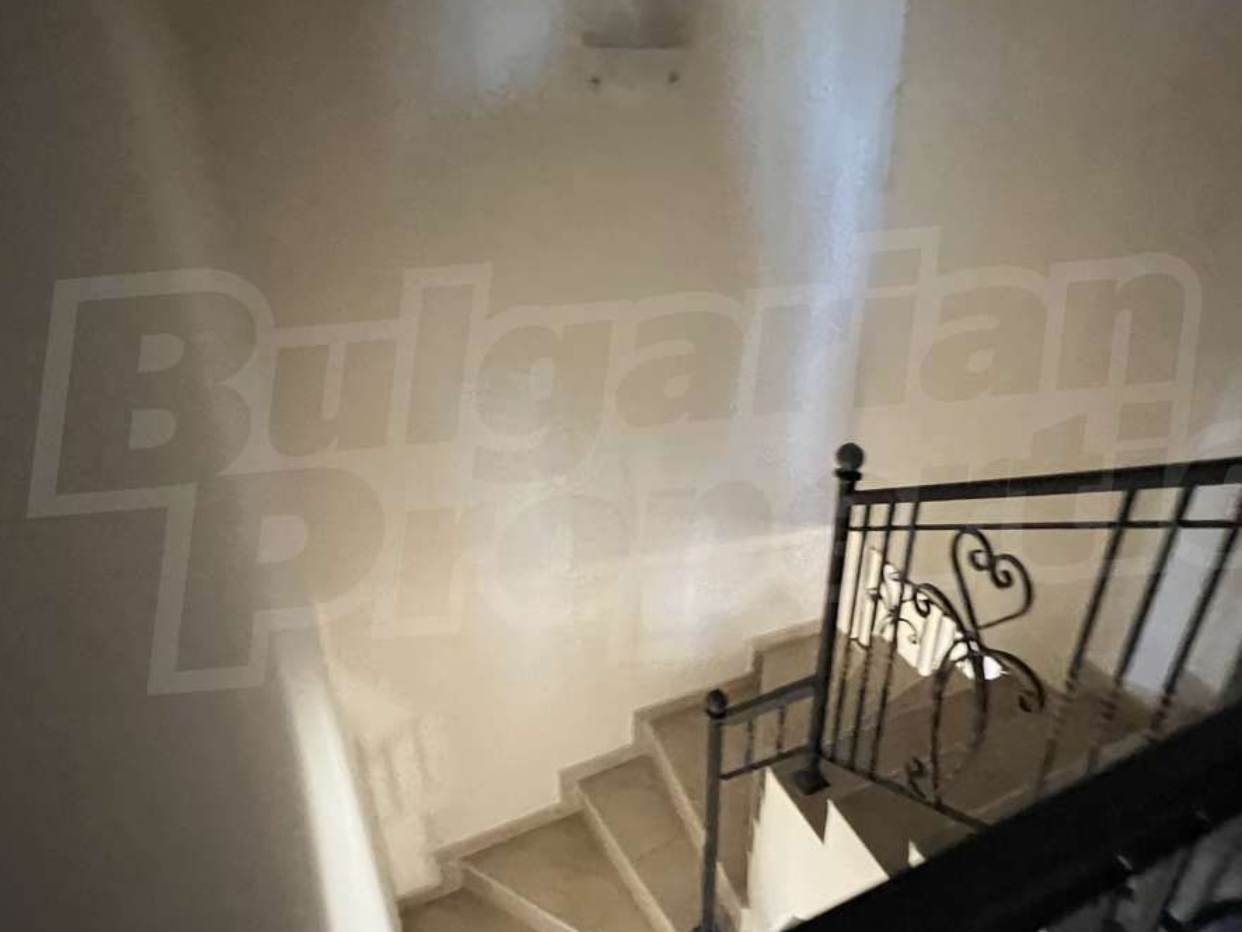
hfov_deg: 75.7
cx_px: 728
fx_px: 790
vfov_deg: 61.1
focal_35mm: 22
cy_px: 460
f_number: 1.8
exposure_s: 1/41
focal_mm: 1.57
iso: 1000
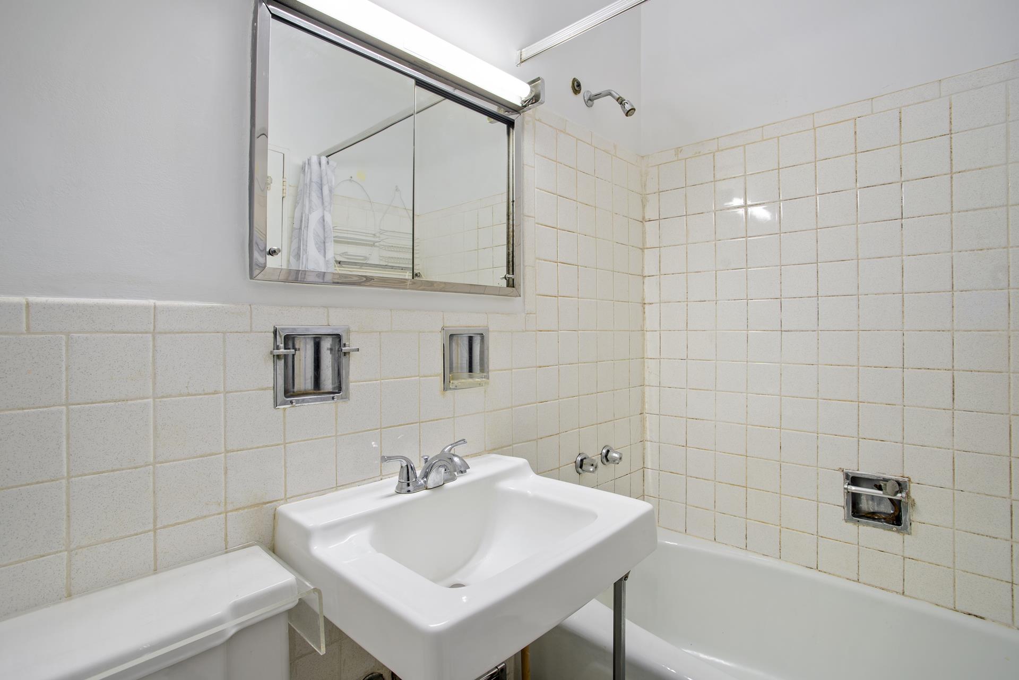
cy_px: 340
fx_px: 481
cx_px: 510
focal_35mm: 17
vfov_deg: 70.4
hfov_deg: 93.3
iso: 100
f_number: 8
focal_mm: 17
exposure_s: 1
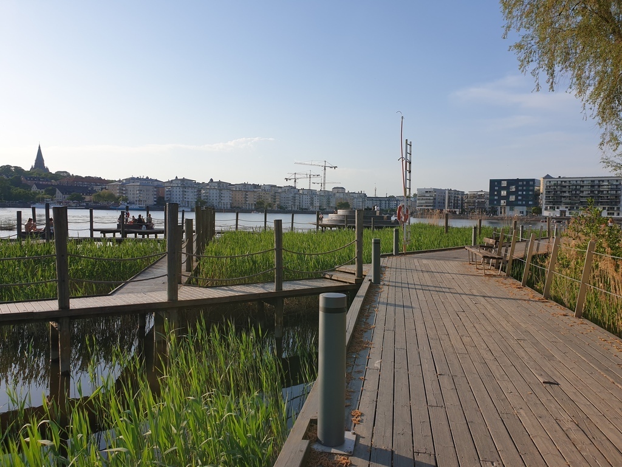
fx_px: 467
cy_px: 234
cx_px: 311
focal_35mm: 26
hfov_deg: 67.3
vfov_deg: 53.1
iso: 50
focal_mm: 4.3
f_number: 2.4
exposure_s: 1/1603
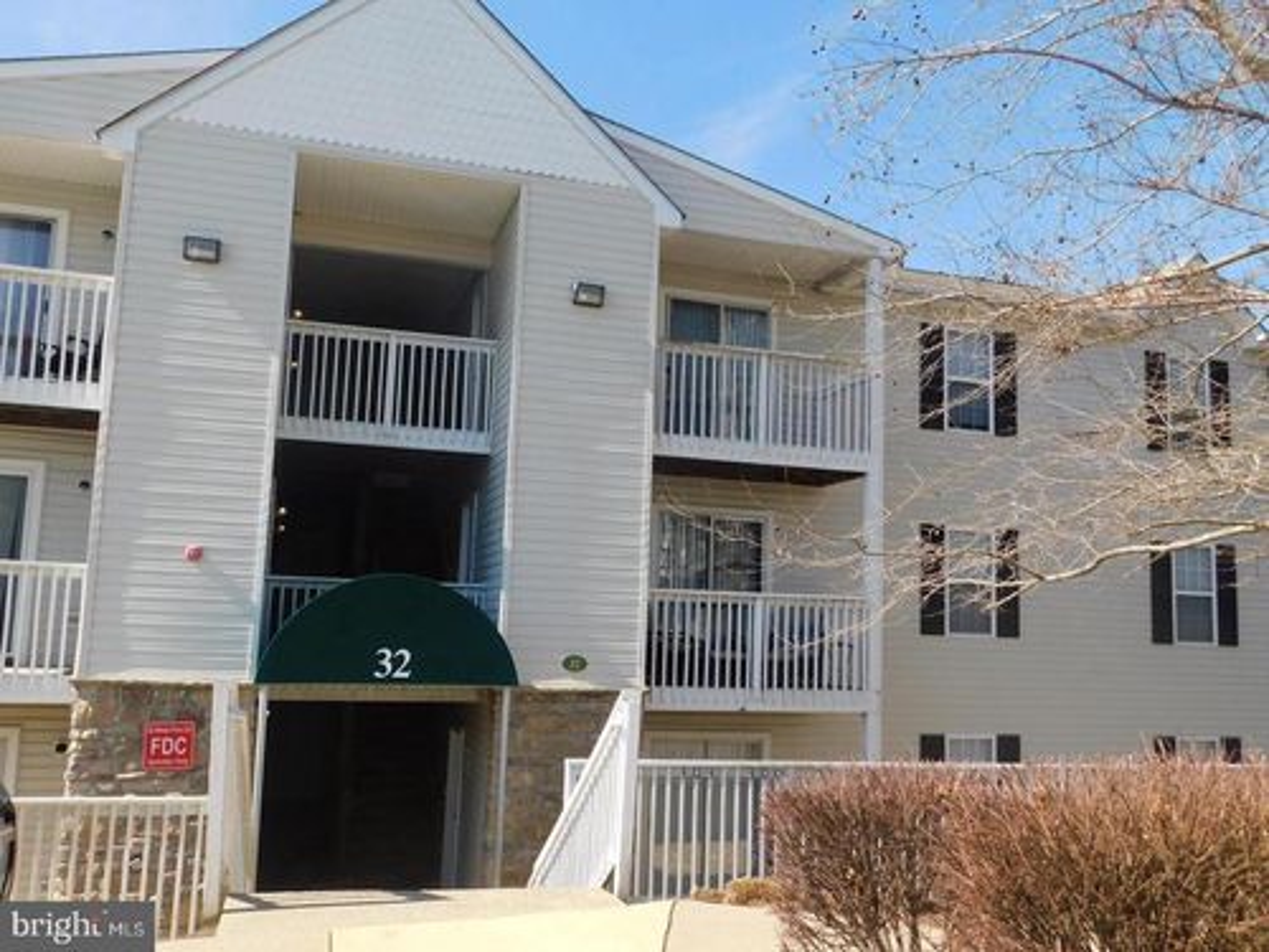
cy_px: 476
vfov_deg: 46.8
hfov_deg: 60.0
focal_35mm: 30
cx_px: 634
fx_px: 1100
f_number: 3.2
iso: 125
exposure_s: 1/800
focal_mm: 5.3
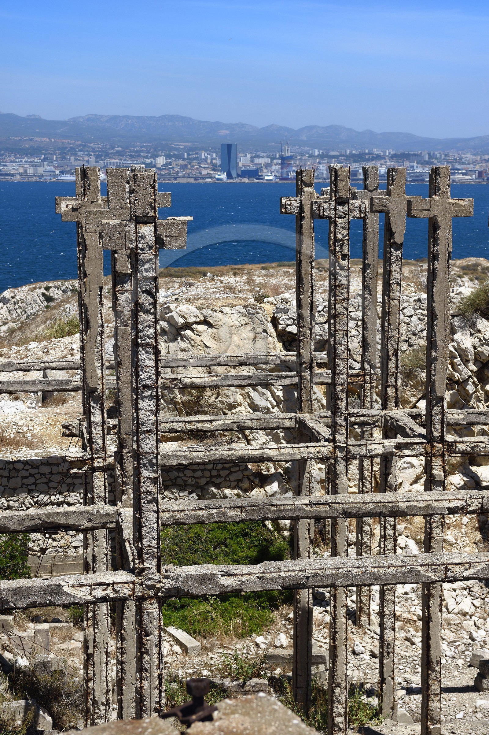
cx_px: 244
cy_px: 368
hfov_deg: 19.4
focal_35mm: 70
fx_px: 1427
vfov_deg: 28.9
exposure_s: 1/640
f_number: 8
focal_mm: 70
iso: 200
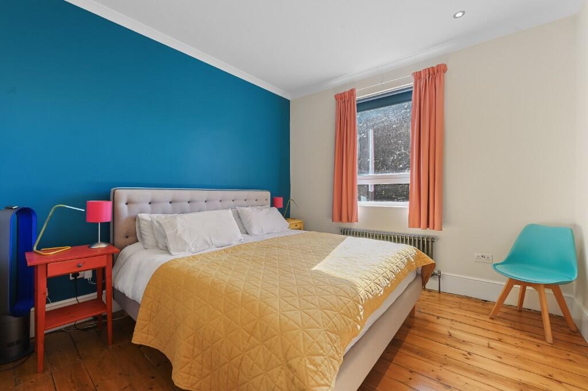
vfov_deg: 81.1
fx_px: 228
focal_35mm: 14
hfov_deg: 104.3
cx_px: 294
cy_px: 196
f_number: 8
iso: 400
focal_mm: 14
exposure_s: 1/5
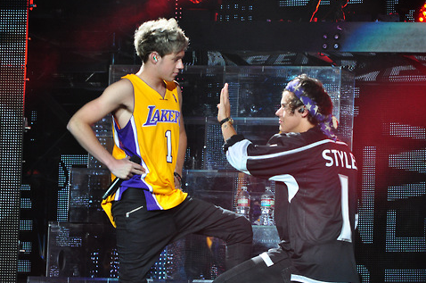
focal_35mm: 314
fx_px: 3709
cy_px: 145
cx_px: 217
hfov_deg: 6.6
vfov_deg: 4.4
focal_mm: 200
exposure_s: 1/100
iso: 1600
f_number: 9
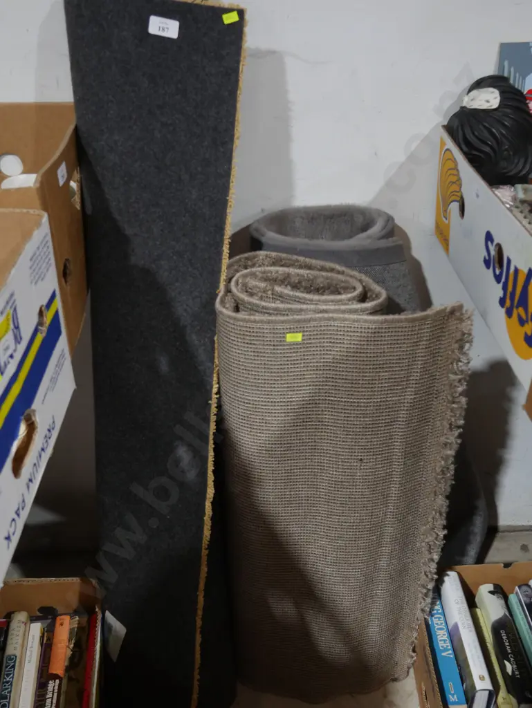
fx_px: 778
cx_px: 266
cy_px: 354
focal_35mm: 38
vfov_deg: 49.0
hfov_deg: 37.8
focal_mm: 19
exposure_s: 1/60
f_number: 4.1
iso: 1250
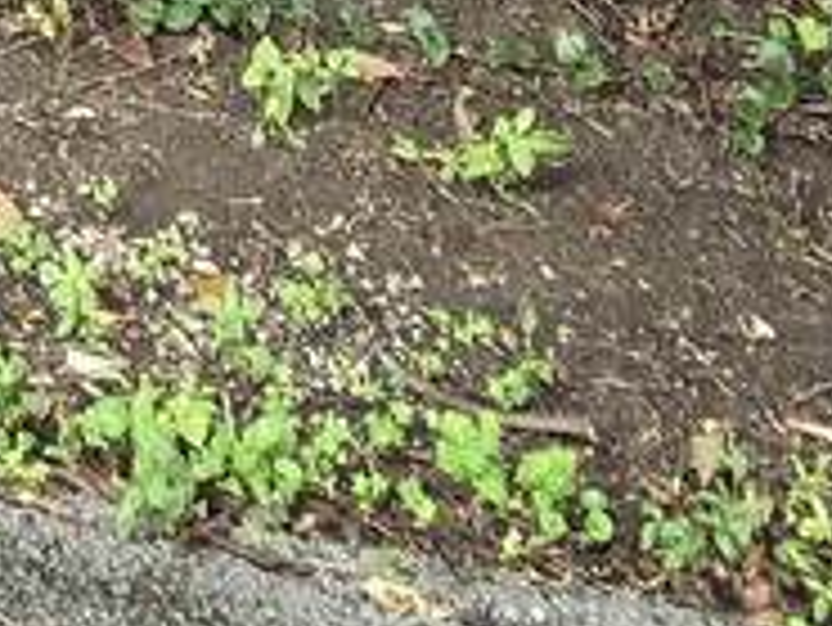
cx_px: -508
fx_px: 2165
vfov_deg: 10.2
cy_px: -1405
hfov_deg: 18.6
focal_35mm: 90
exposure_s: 1/120
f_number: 2.2
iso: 80
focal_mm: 2.2
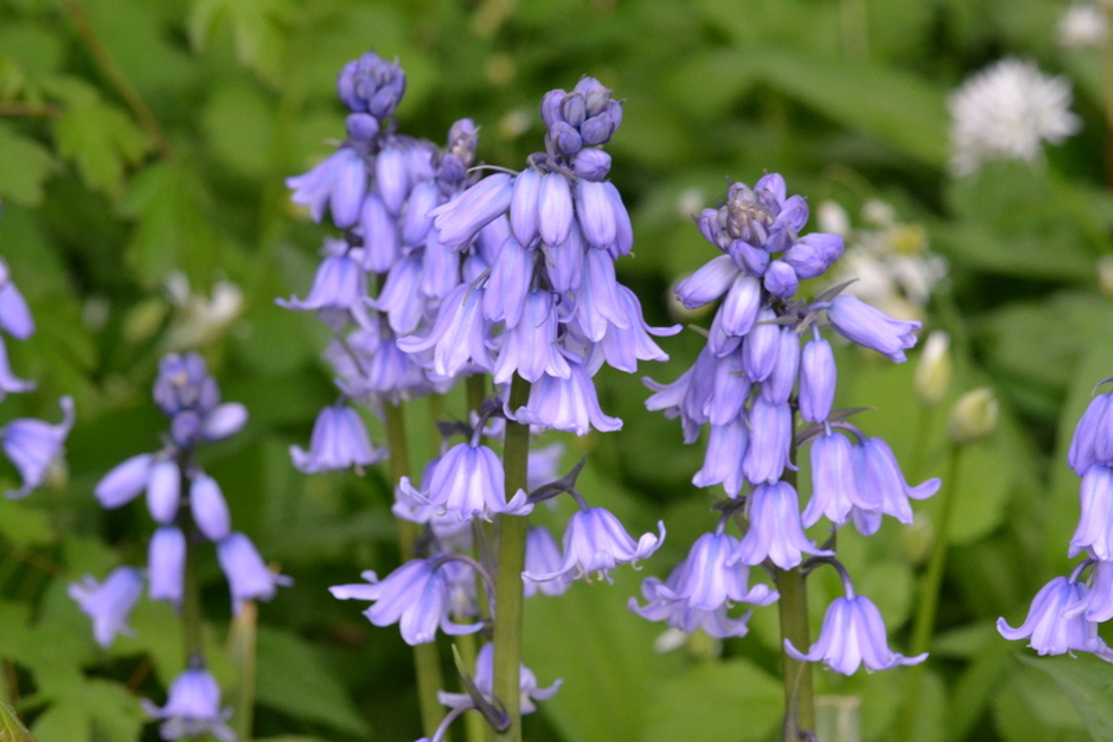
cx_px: 556
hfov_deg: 16.1
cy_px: 371
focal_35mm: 128
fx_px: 3941
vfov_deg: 10.7
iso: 1600
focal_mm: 85
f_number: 10
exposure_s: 1/80
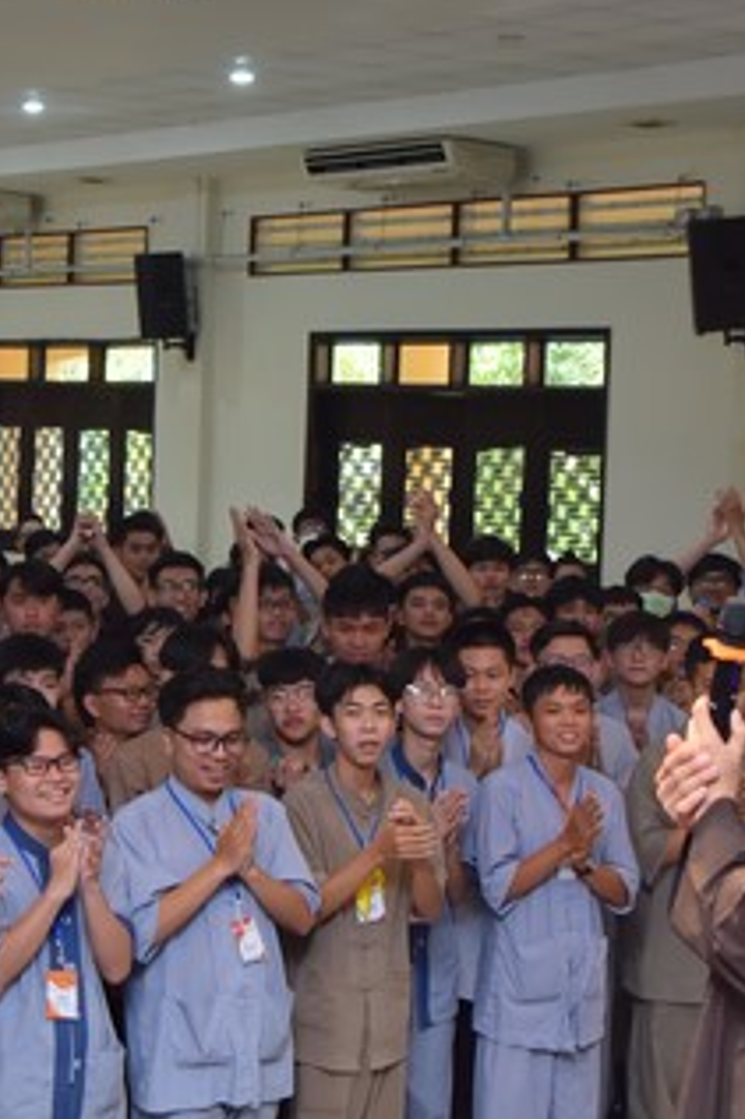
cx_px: 245
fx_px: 2424
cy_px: 558
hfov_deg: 17.4
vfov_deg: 26.0
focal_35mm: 78
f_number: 5
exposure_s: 1/160
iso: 1000
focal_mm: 38
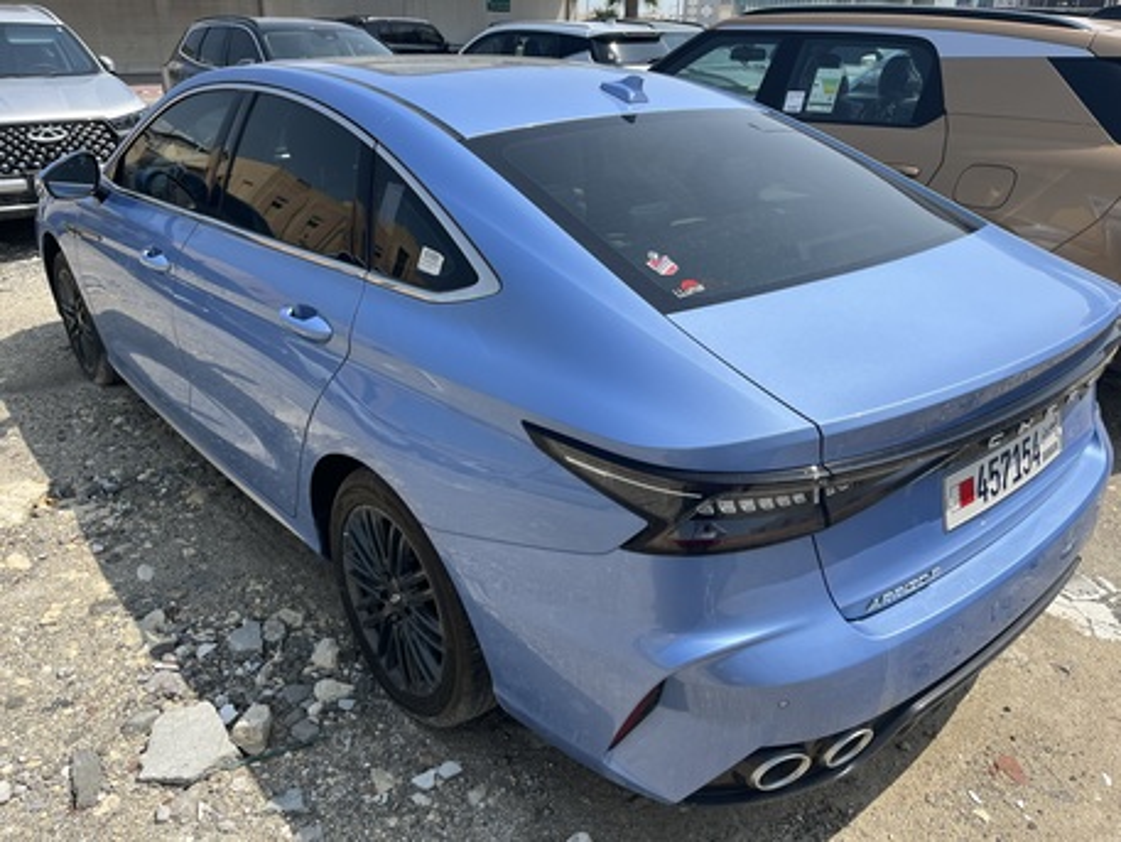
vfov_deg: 53.1
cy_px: 421
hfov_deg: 67.3
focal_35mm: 26
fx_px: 842
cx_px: 560
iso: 50
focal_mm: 5.1
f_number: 1.6
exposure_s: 1/3521
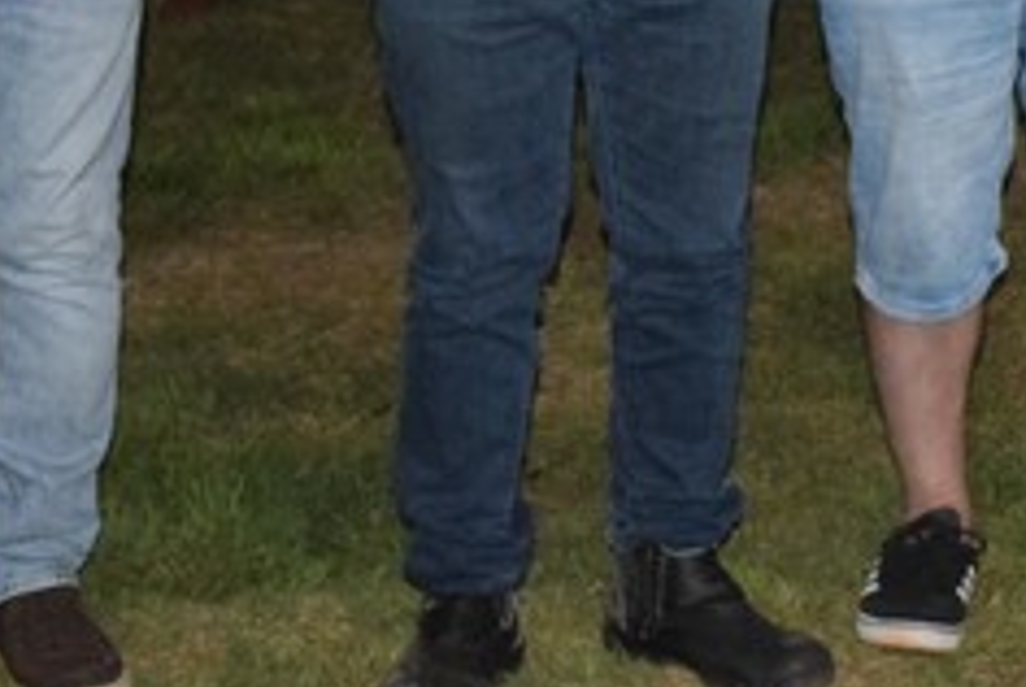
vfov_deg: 8.7
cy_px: -344
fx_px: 4392
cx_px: 996
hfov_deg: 13.2
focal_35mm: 154
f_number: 3.8
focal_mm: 27
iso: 3200
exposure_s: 1/60
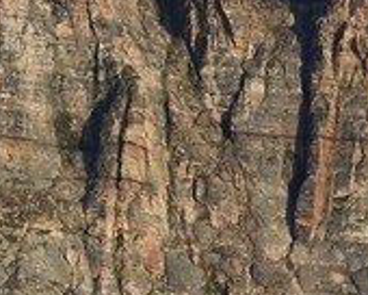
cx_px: -1234
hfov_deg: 2.1
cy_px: 351
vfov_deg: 1.7
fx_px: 9802
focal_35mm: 900
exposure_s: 1/320
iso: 200
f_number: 9
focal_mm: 102
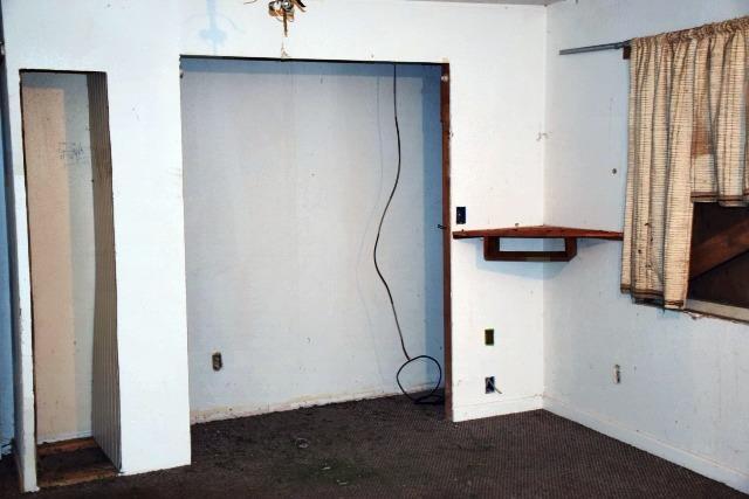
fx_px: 936
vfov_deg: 29.9
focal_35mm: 45
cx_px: 374
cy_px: 250
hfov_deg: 43.6
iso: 1600
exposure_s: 1/30
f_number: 4
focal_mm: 30
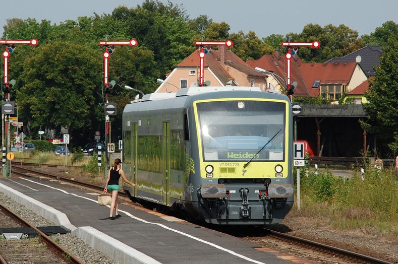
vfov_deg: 5.2
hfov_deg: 7.9
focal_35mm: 263
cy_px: 113
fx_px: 2900
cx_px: 179
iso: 200
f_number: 9
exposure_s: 1/500
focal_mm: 135
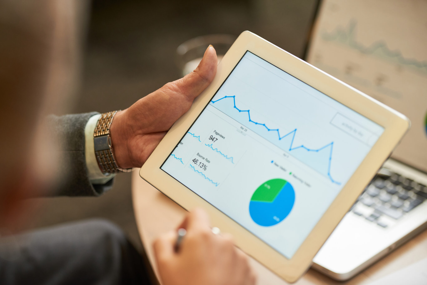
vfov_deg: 11.2
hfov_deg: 16.8
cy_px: 142
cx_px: 214
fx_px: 1447
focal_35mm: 122
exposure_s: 1/125
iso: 800
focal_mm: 122
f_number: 2.8
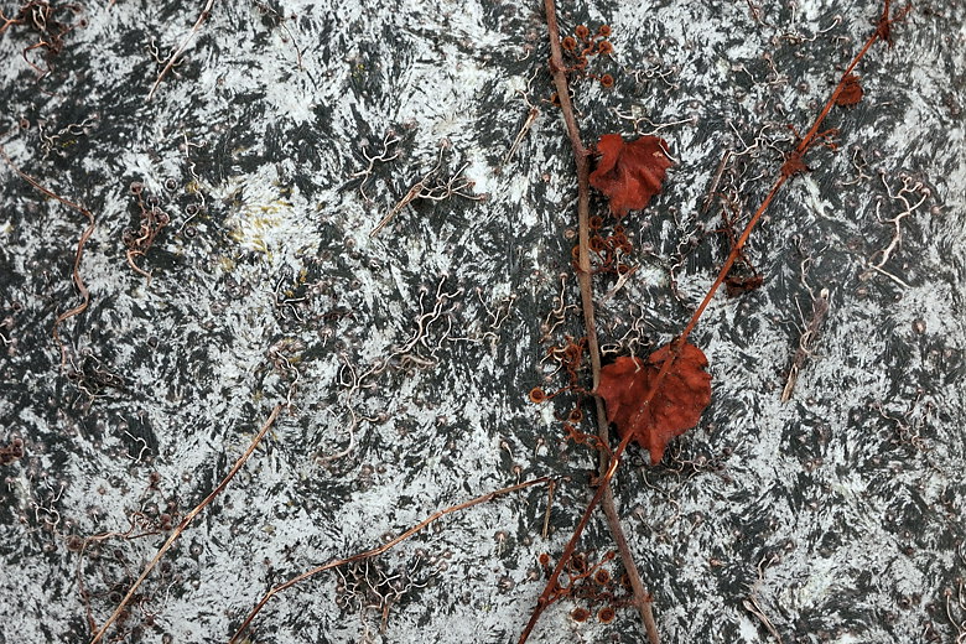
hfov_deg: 46.4
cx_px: 483
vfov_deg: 31.9
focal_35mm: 42
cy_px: 322
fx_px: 1127
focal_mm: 28
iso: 200
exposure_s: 1/80
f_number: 4
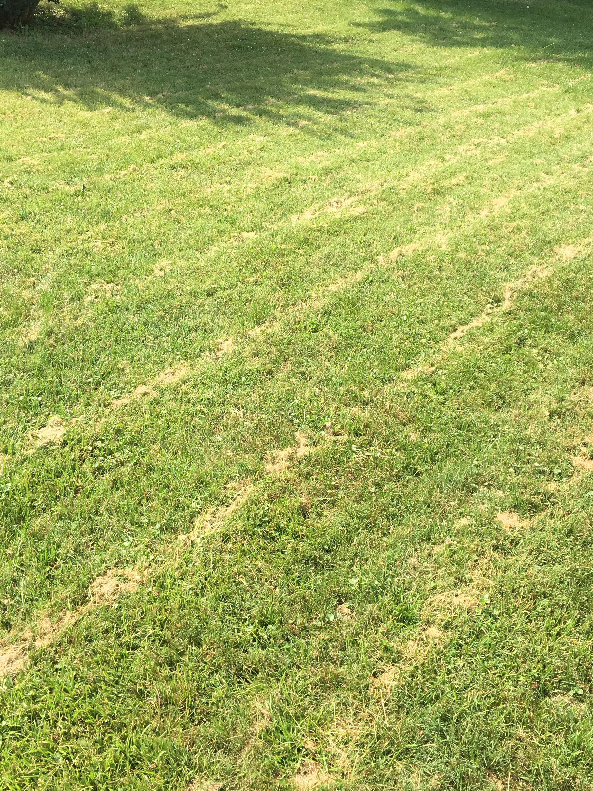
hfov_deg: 37.7
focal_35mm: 38
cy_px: 398
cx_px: 306
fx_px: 868
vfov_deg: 49.0
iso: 25
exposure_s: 1/534
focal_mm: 4.15
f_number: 2.2
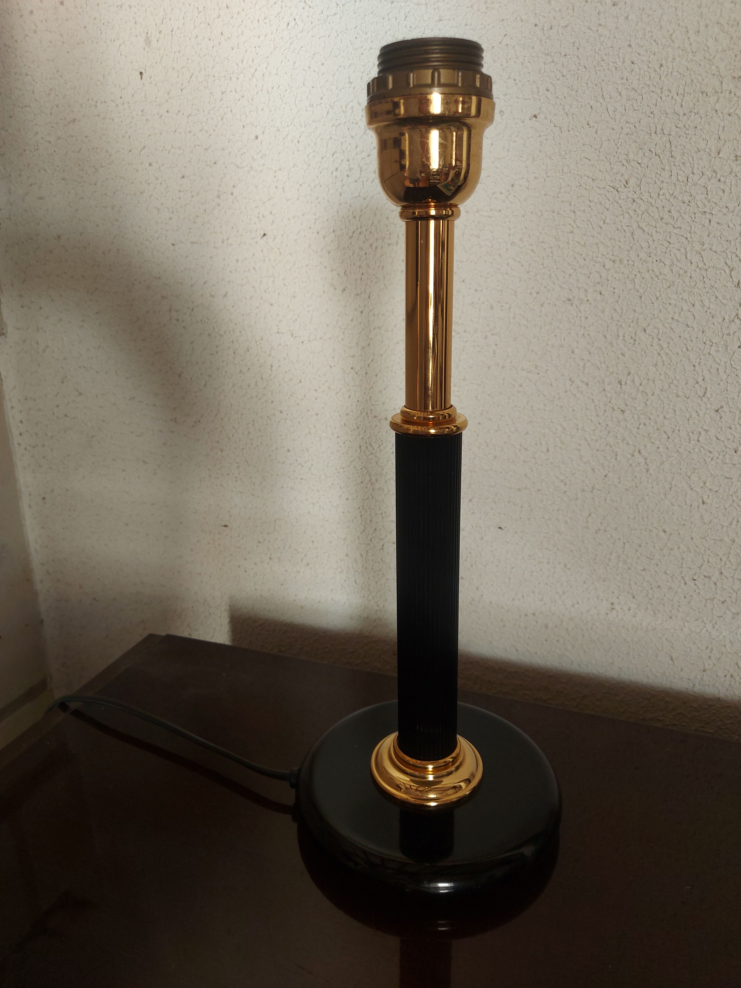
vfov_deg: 71.6
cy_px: 494
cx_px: 370
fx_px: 685
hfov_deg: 56.8
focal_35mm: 24
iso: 80
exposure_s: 1/50
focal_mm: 5.23
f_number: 1.8
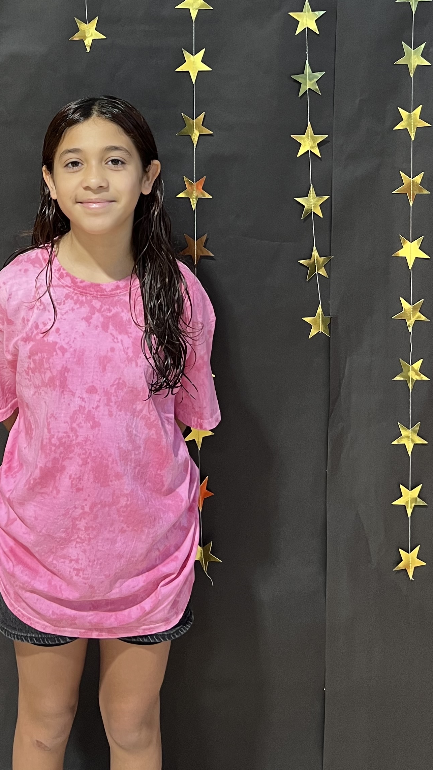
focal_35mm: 50
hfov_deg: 23.7
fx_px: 1020
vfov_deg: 39.2
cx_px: 114
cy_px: 121
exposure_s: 1/71
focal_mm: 5.7
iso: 125
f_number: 1.5
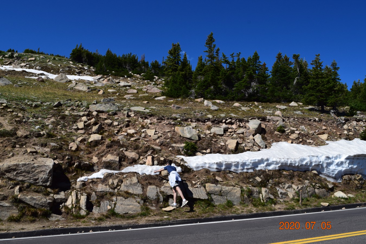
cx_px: 183
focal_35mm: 36
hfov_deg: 53.1
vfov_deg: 36.9
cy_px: 122
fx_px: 366
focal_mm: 24
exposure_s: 1/500
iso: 360
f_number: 11
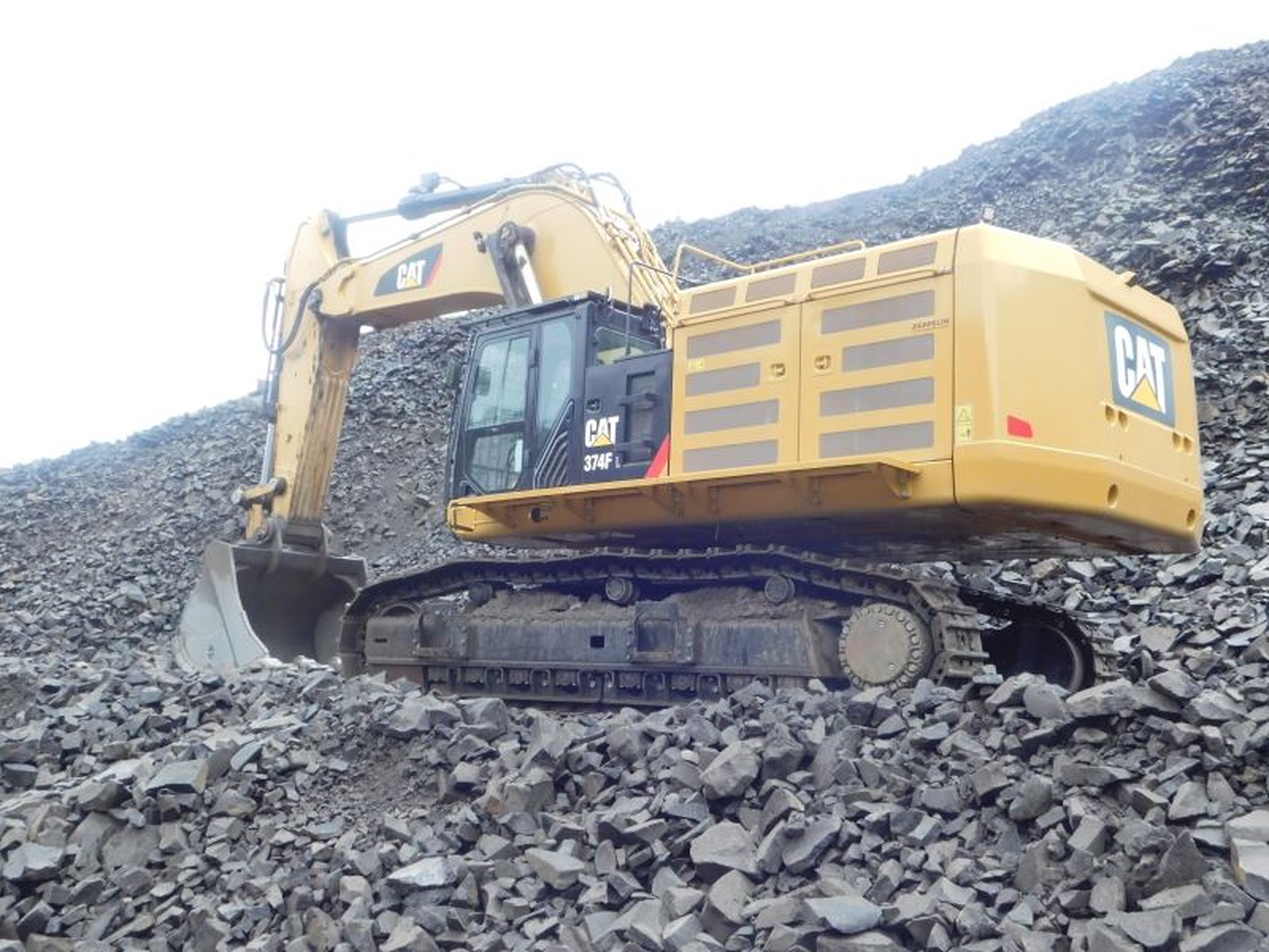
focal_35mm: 36
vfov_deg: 39.7
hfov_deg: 51.4
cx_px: 634
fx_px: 1320
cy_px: 476
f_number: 3.5
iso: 250
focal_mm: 6.3
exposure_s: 1/30
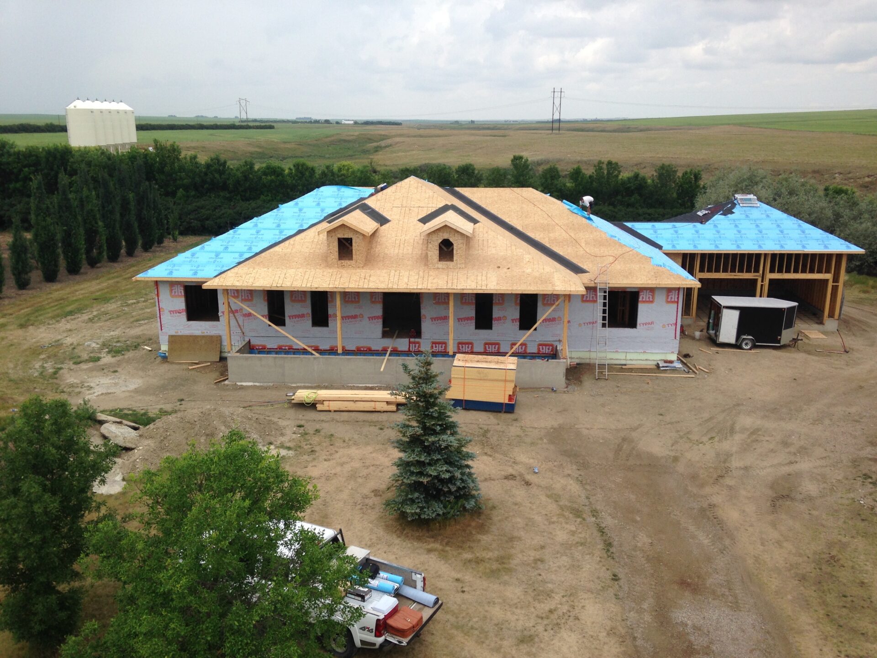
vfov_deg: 42.9
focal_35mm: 33
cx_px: 438
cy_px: 329
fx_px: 836
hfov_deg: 55.4
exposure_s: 1/1261
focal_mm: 4.12
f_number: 2.4
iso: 50
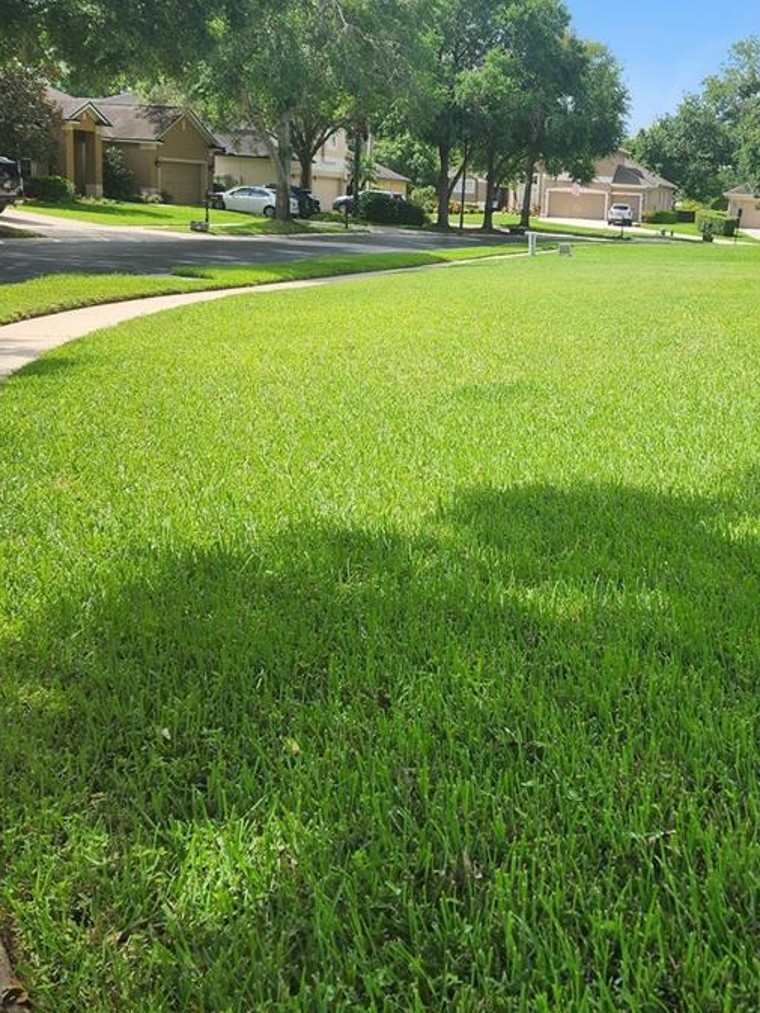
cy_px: 423
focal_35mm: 41
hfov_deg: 34.6
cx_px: 543
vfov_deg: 45.6
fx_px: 1200
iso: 12
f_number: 1.8
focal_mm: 6.4
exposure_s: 1/845
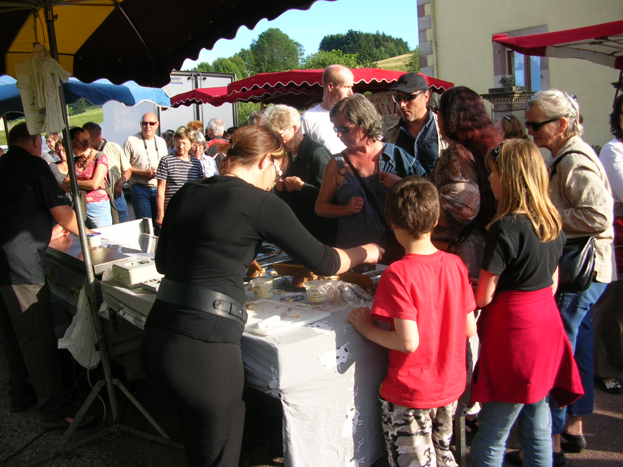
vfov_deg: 40.7
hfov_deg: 52.6
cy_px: 234
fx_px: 630
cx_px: 312
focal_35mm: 35
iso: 50
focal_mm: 5.8
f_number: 2.8
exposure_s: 1/346
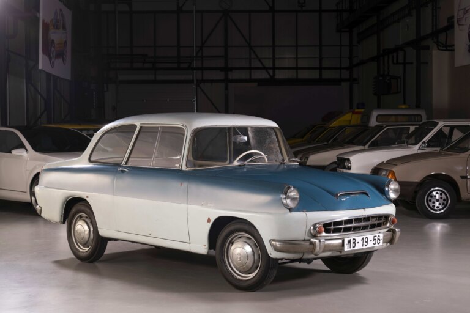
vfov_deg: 19.5
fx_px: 914
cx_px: 235
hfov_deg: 28.8
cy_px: 156
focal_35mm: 70
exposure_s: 3
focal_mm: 70
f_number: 13
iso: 100
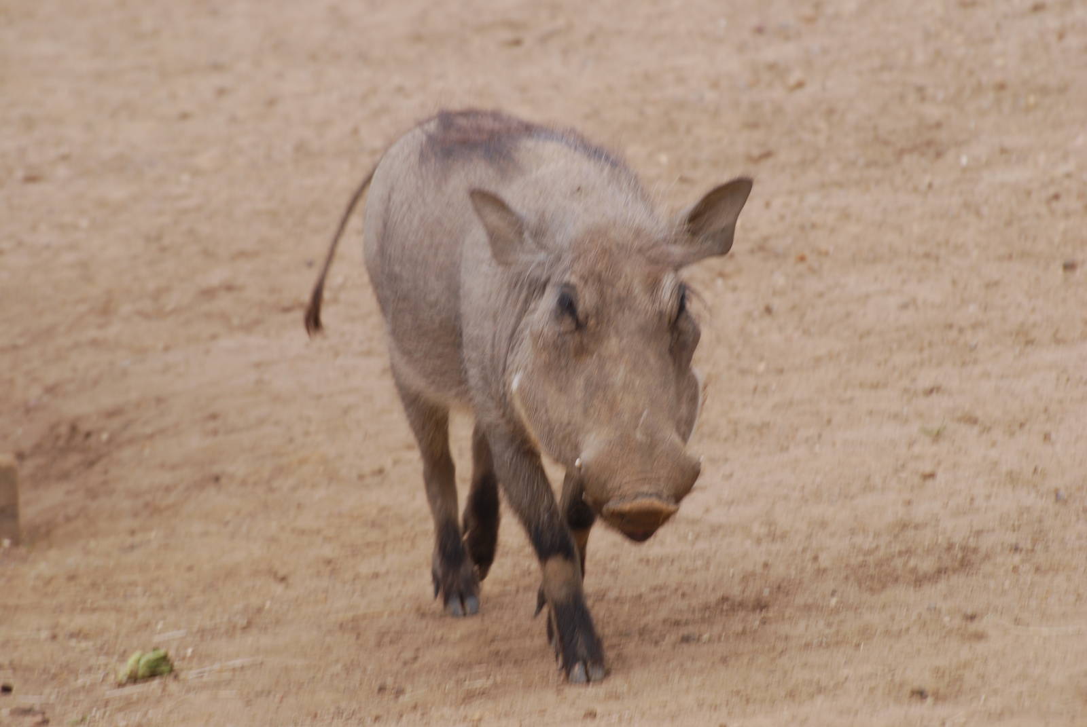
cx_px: 544
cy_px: 364
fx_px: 13603
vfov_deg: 3.1
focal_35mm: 450
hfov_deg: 4.6
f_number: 8
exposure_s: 1/125
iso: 125
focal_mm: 300
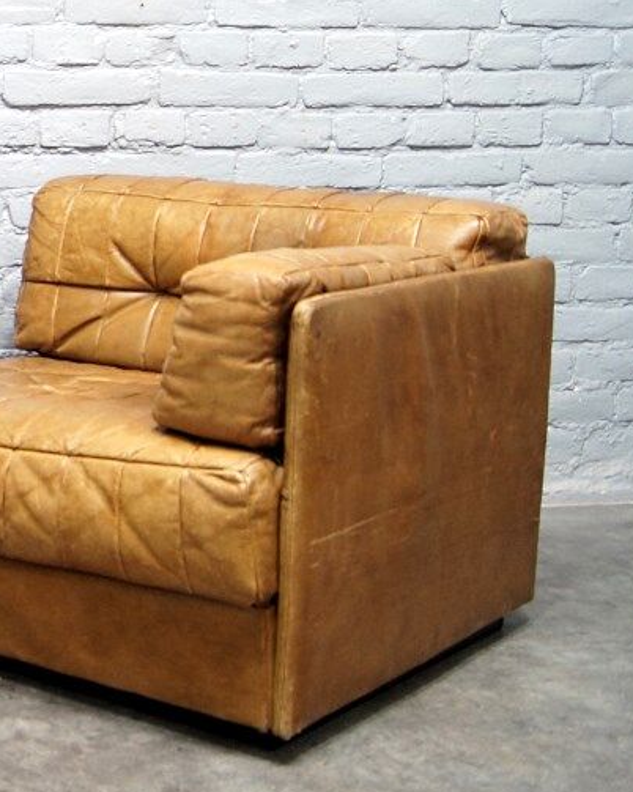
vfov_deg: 26.9
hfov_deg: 19.2
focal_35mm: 70
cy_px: 247
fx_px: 1640
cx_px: -302
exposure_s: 1/30
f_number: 4
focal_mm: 20
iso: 400
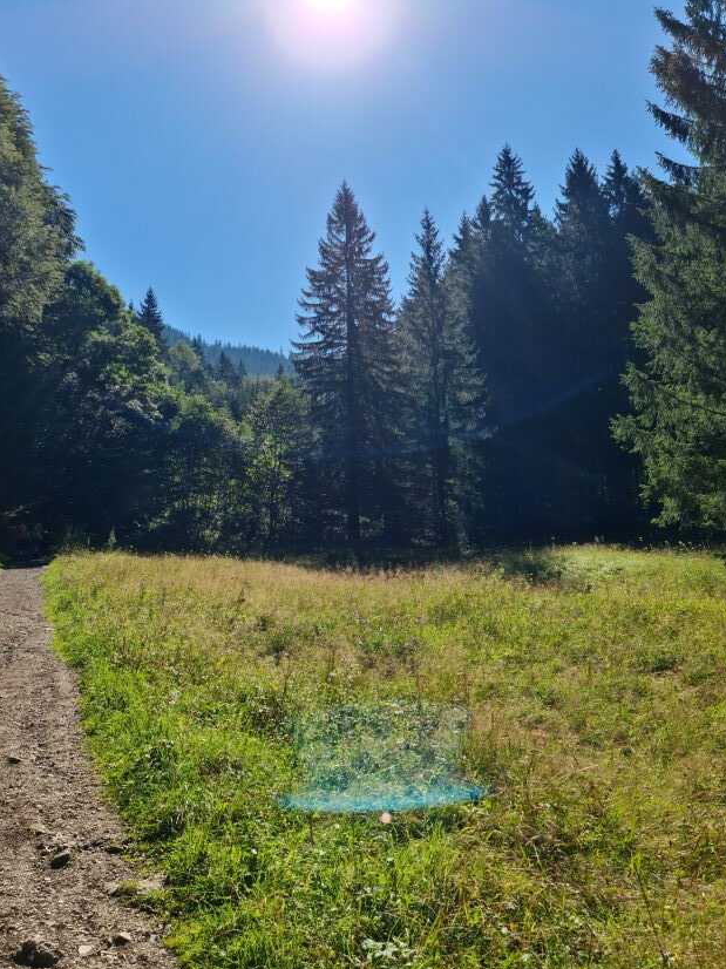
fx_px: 867
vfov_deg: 57.9
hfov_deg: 45.4
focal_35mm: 31
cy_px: 392
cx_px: 373
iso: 50
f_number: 1.8
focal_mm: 7
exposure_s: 1/1460
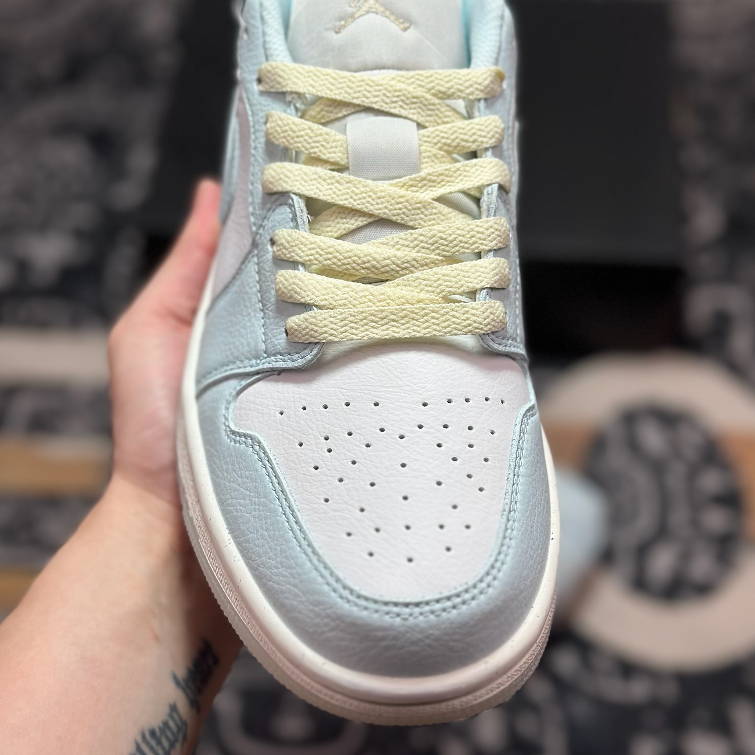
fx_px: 1407
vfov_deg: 30.0
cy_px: 300
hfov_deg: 30.0
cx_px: 378
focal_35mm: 57
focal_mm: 6.86
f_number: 1.78
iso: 80
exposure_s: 1/1497
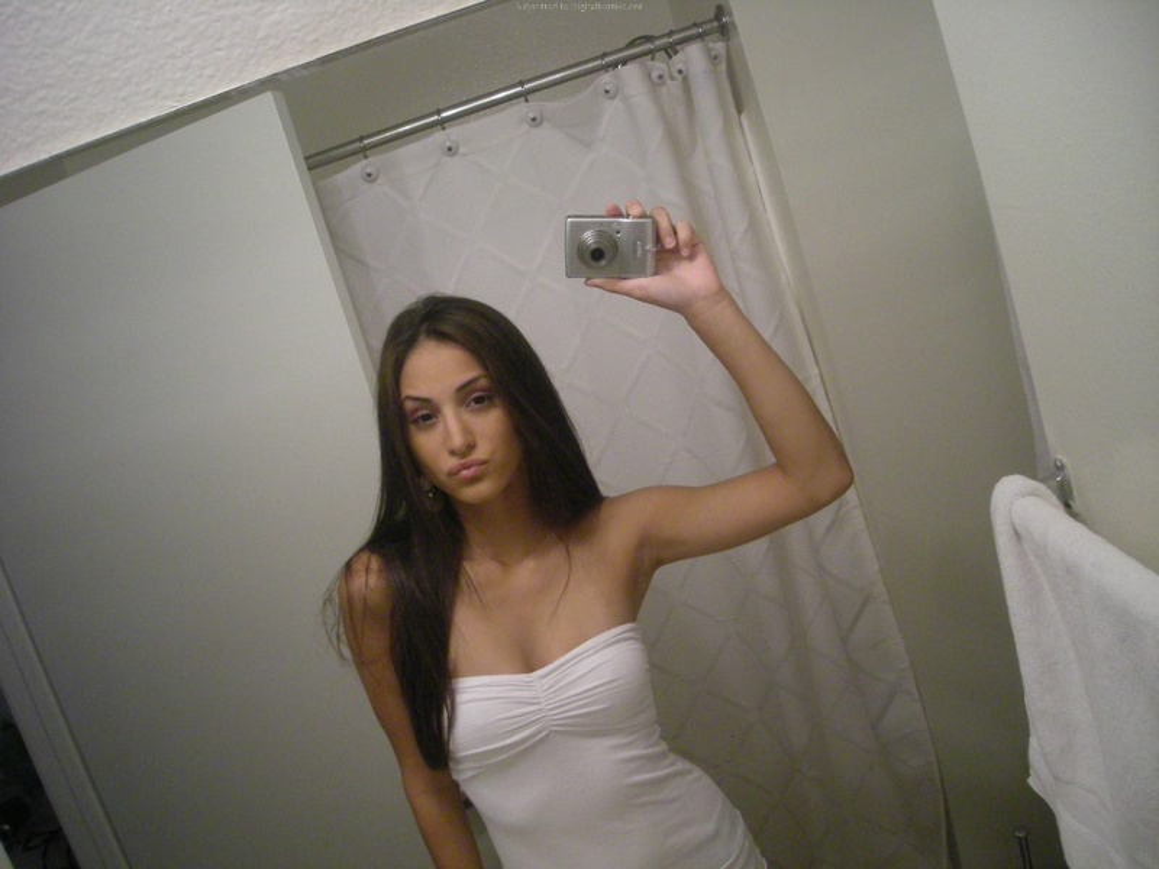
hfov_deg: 52.6
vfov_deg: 40.7
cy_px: 434
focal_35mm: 35
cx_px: 580
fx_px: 1172
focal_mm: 5.7
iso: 400
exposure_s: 1/62.5
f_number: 2.8
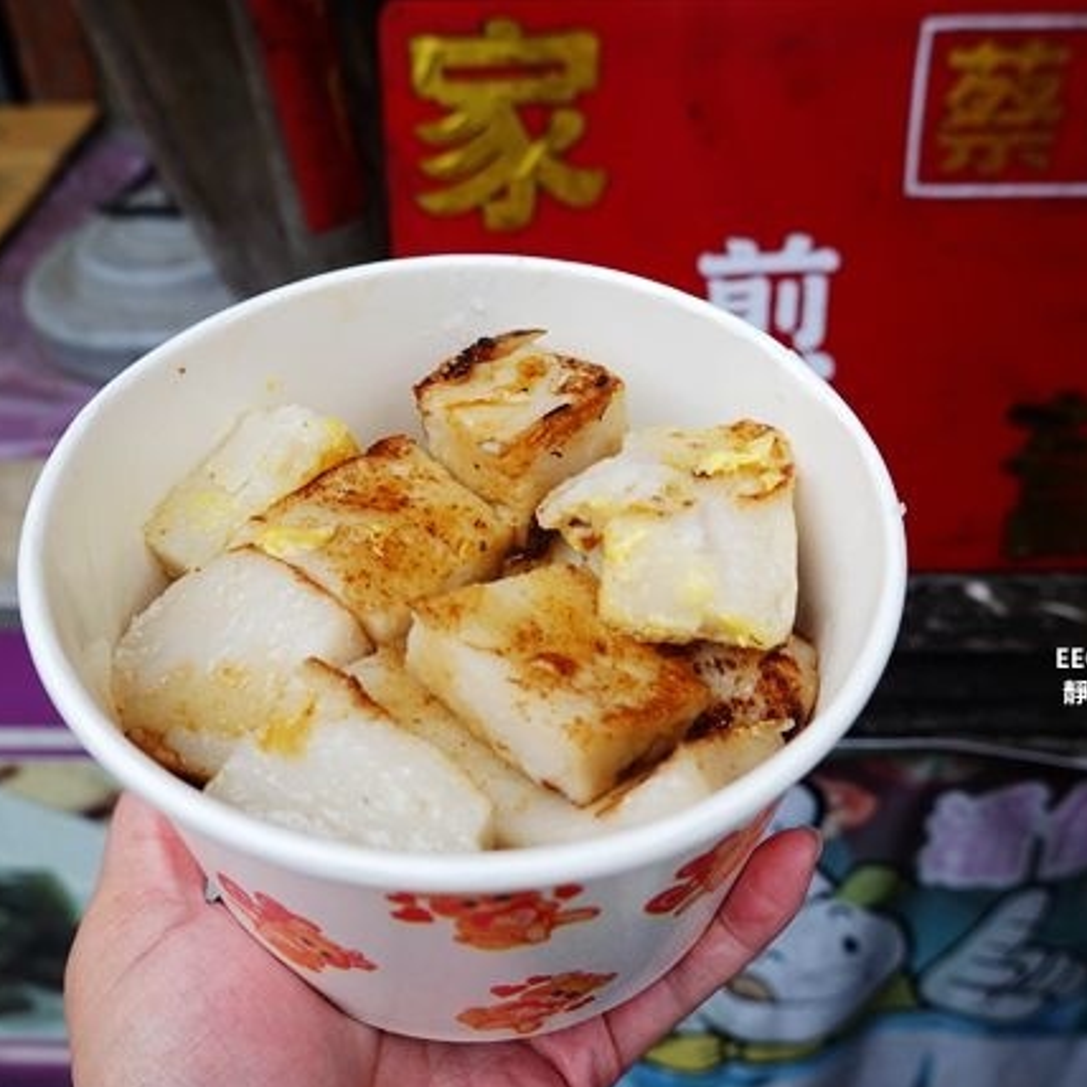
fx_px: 1101
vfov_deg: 52.5
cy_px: 547
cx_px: 564
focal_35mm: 31
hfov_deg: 52.5
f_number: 2.8
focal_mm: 9
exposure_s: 1/100
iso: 125
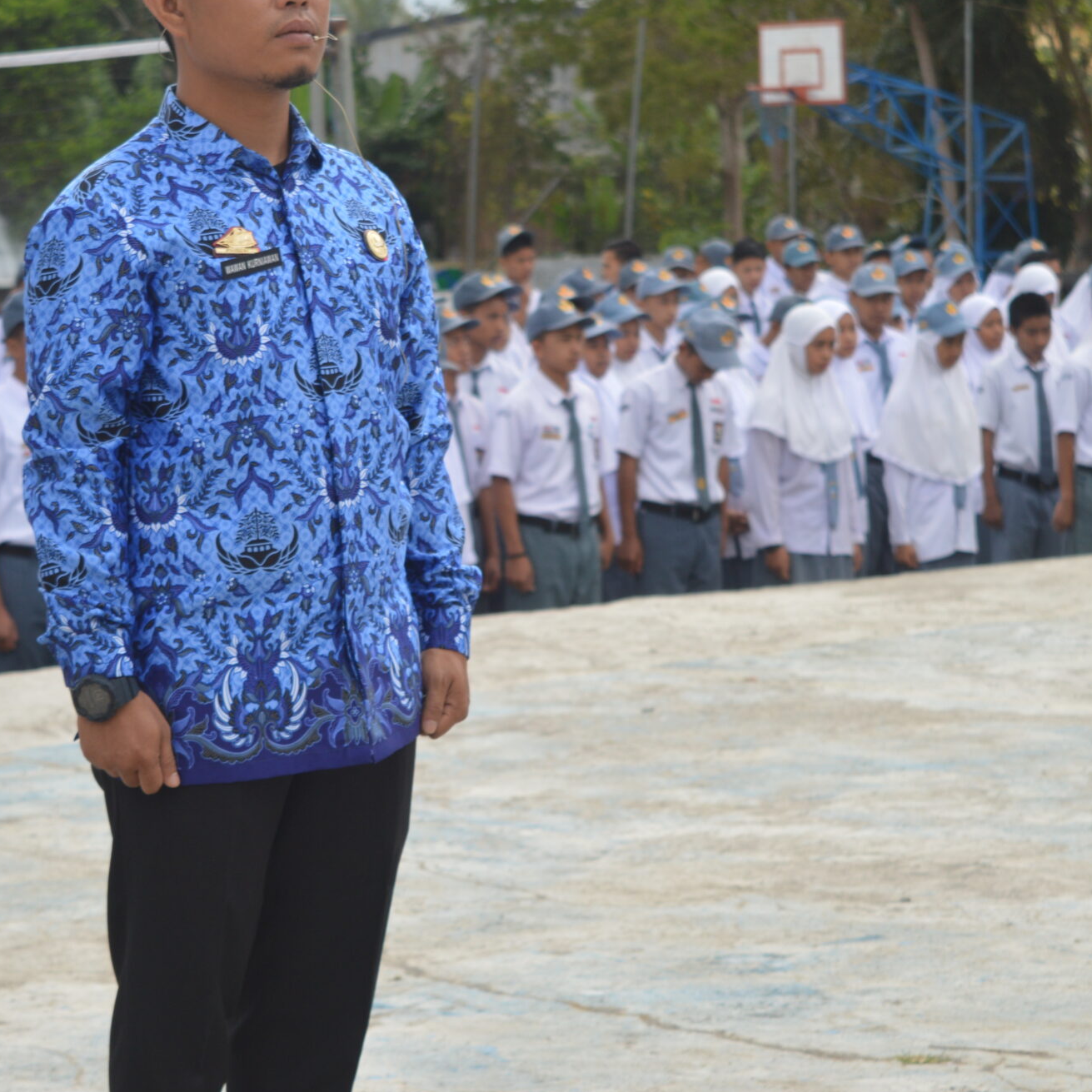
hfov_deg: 12.8
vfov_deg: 12.7
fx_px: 4883
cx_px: 596
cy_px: 405
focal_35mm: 137
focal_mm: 55
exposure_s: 1/125
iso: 160
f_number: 5.6
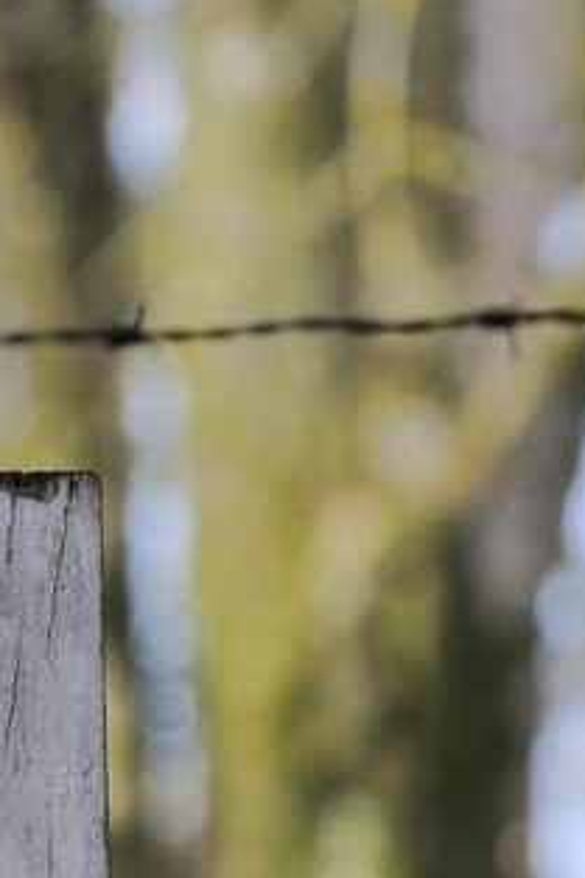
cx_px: 168
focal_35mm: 892
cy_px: 2136
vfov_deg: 2.3
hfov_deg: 1.5
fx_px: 21765
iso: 200
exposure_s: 1/80
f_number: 9
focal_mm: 175
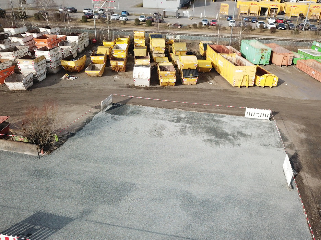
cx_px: 174
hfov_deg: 59.9
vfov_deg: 46.7
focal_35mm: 30
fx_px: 278
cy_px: 137
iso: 200
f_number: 2.2
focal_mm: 4.73
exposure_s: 1/1600
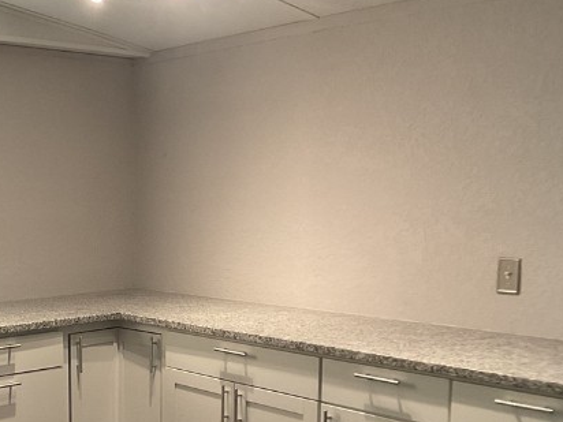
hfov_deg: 26.4
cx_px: 90
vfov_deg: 20.3
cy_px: 309
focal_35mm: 72
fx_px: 1171
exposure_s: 1/60
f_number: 1.8
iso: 80
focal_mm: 3
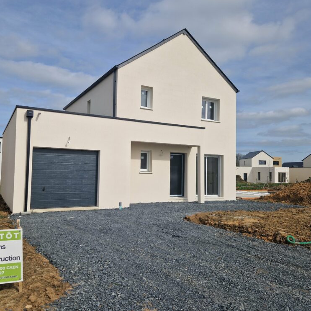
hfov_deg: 57.2
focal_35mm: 28
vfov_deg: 57.3
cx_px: 141
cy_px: 159
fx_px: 285
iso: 50
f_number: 1.8
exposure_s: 1/3576
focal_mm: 5.4
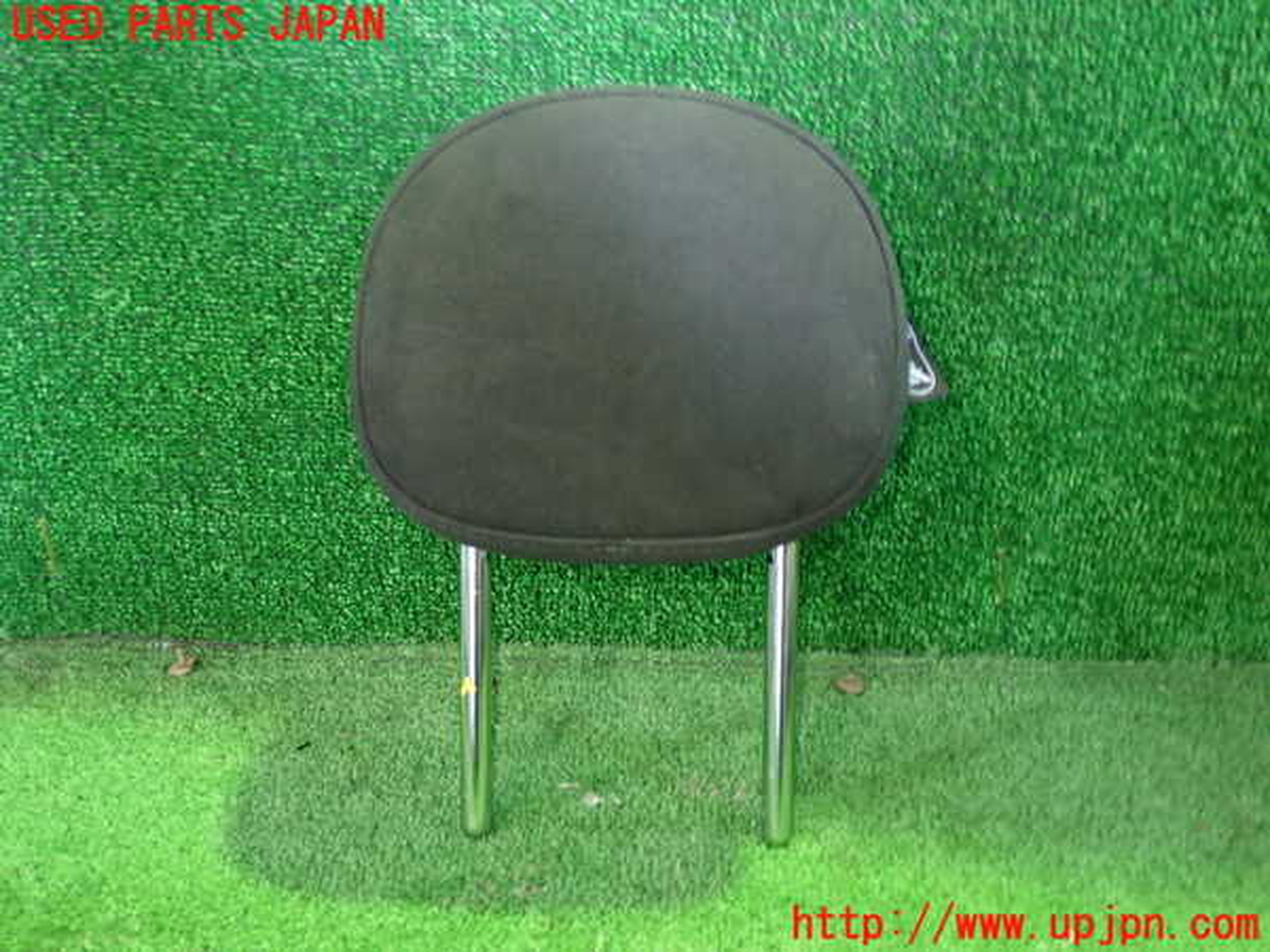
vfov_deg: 39.7
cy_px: 476
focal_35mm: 36
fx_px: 1321
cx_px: 635
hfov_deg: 51.4
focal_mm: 6.37
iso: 800
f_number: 2.5
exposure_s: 1/15
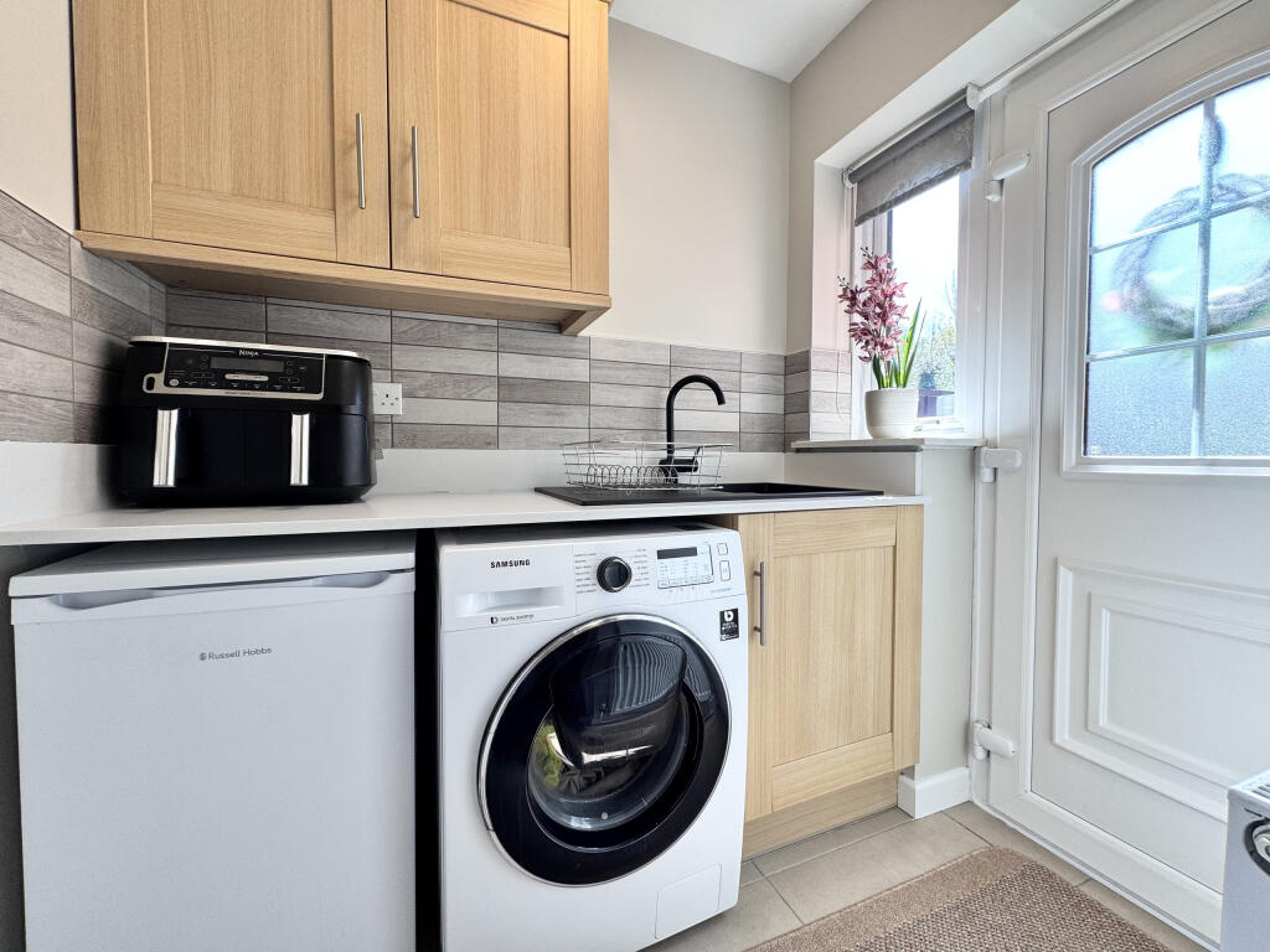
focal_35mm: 14
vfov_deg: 85.7
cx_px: 635
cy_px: 476
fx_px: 514
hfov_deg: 102.1
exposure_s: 1/100
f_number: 2.2
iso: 50
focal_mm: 2.22
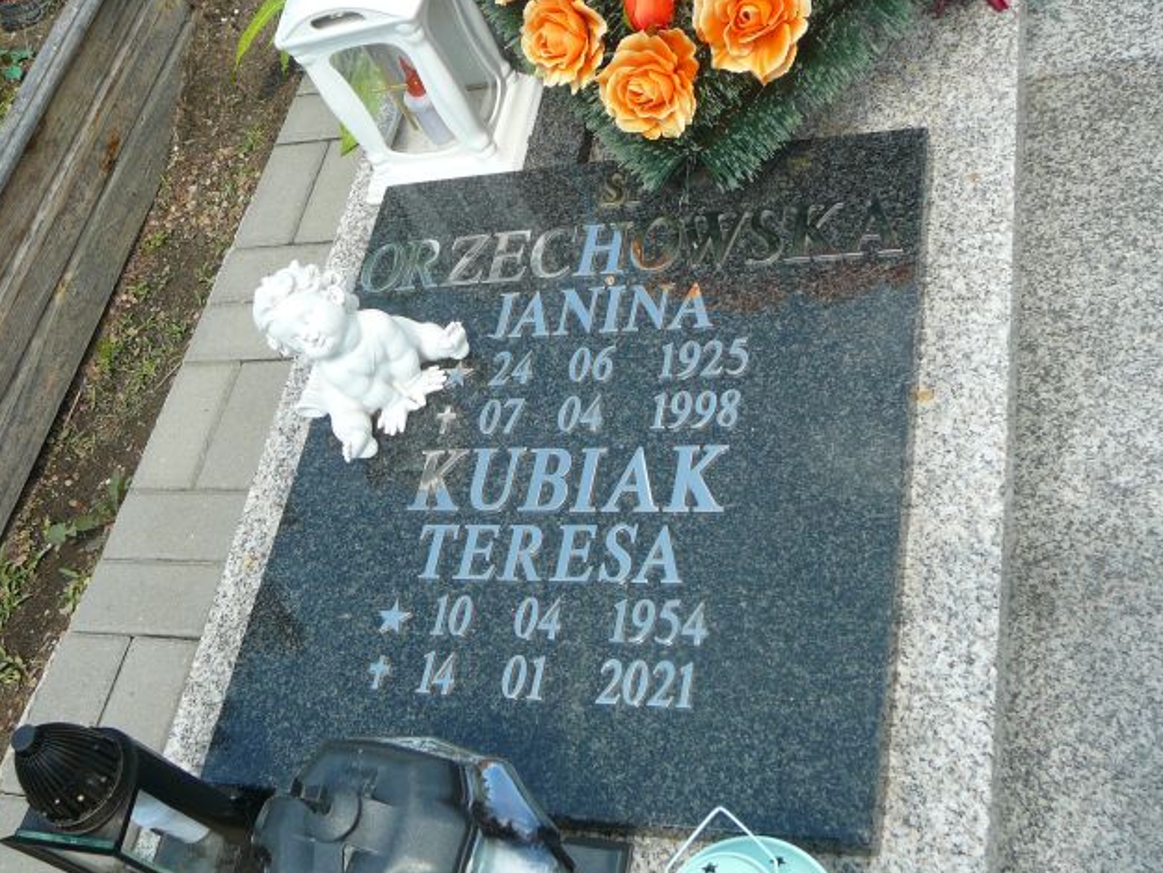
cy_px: 441
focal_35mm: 42
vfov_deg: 34.4
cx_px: 571
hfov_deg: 44.8
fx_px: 1411
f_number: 3.1
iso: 80
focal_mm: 6.1
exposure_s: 1/500
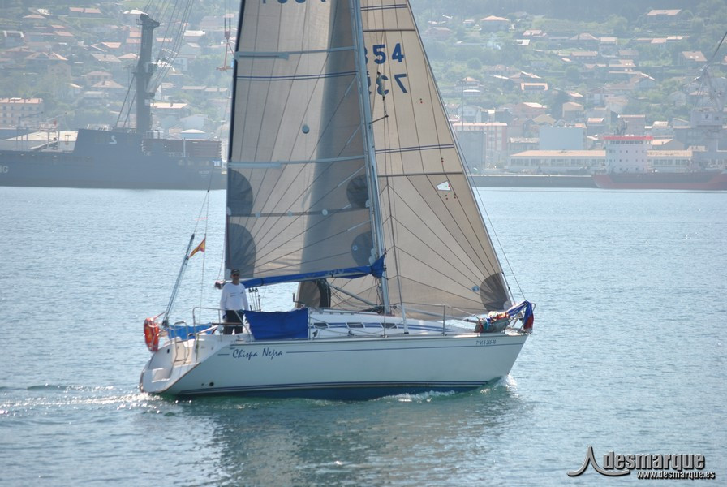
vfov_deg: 7.5
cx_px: 364
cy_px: 244
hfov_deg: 11.2
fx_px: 3700
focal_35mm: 183
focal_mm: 122
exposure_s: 1/500
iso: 125
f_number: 5.6
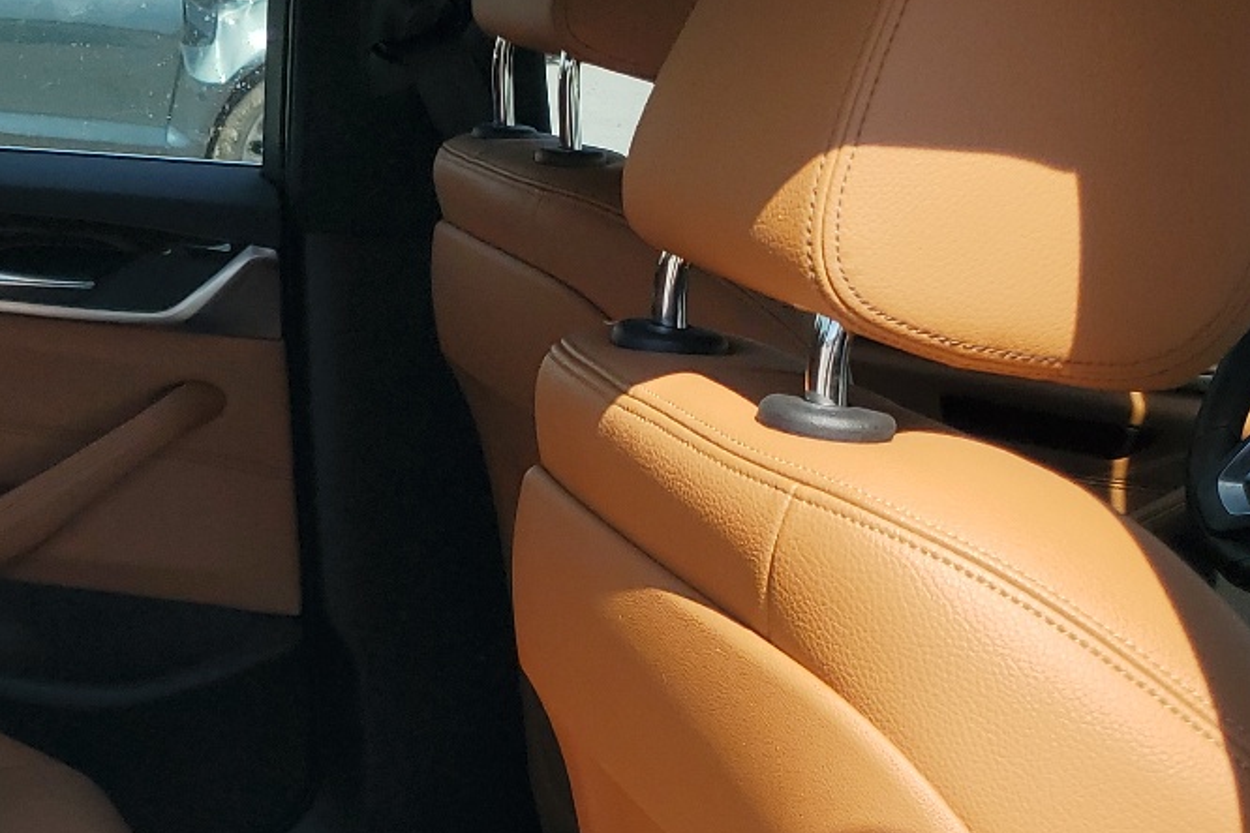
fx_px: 2257
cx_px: -45
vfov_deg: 19.8
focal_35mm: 65
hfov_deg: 28.7
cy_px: 979
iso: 50
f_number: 1.5
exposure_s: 1/2000
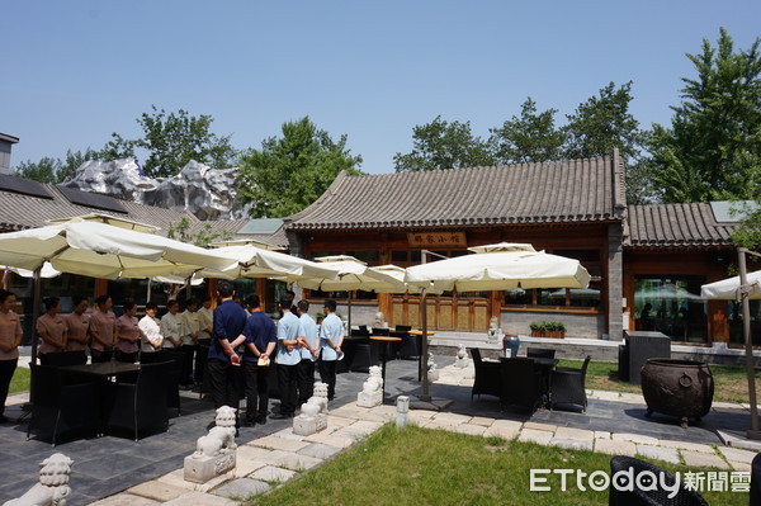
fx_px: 507
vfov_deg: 53.1
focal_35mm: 24
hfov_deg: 73.8
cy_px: 253
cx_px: 380
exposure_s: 1/125
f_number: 14
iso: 100
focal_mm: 16
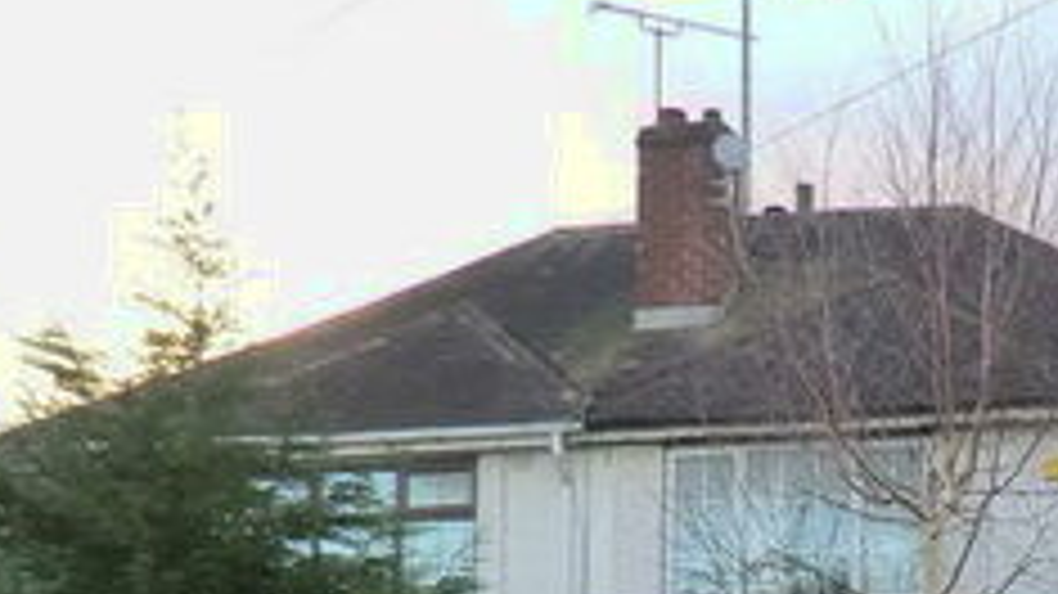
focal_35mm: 78
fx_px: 2187
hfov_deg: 26.1
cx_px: 1004
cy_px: 754
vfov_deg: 14.8
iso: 100
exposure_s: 1/80
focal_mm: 4.3
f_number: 3.2
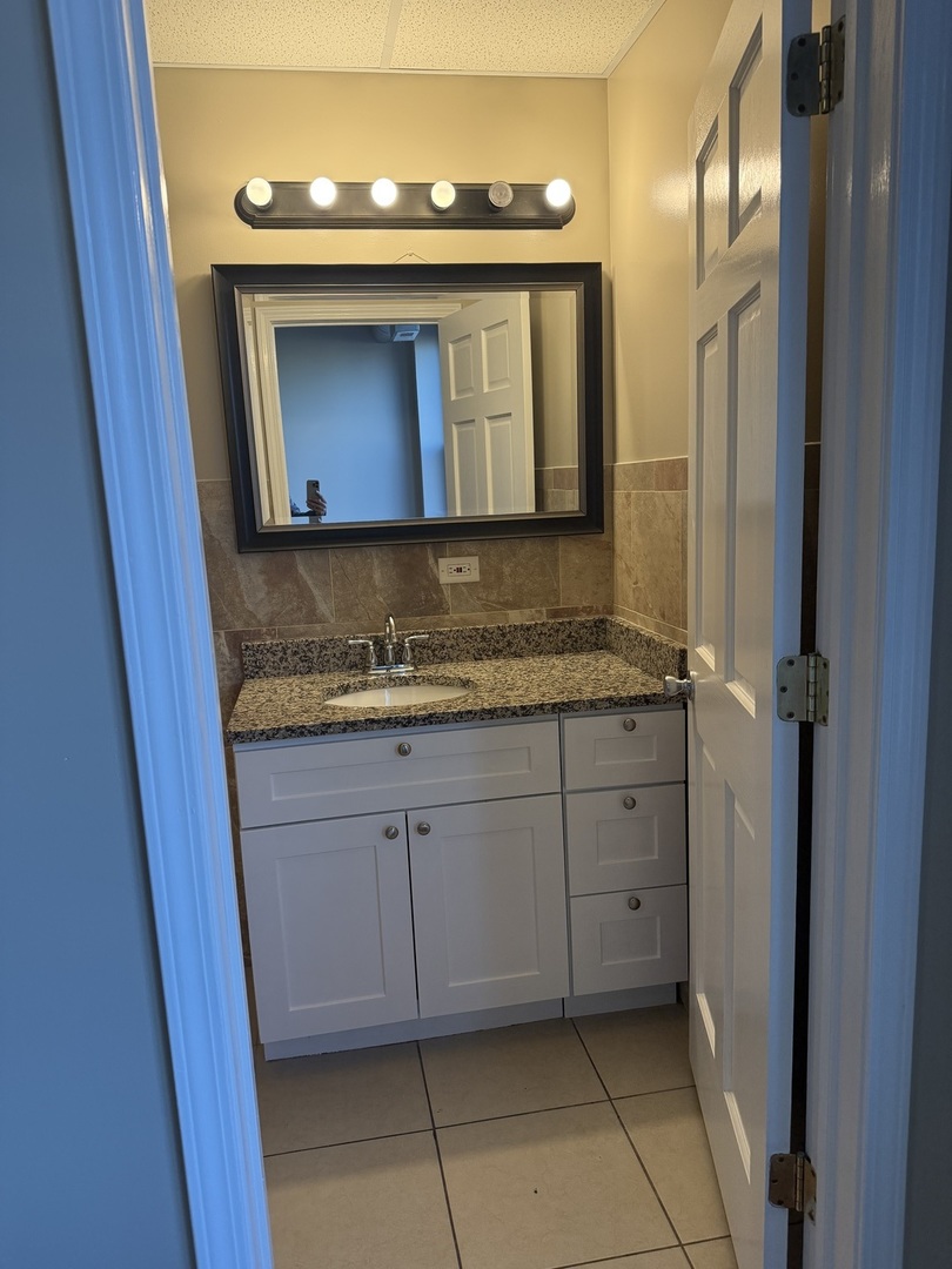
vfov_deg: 71.6
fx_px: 880
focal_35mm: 24
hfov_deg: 56.8
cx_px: 476
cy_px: 634
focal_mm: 6.76
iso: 200
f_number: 1.78
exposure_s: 1/240
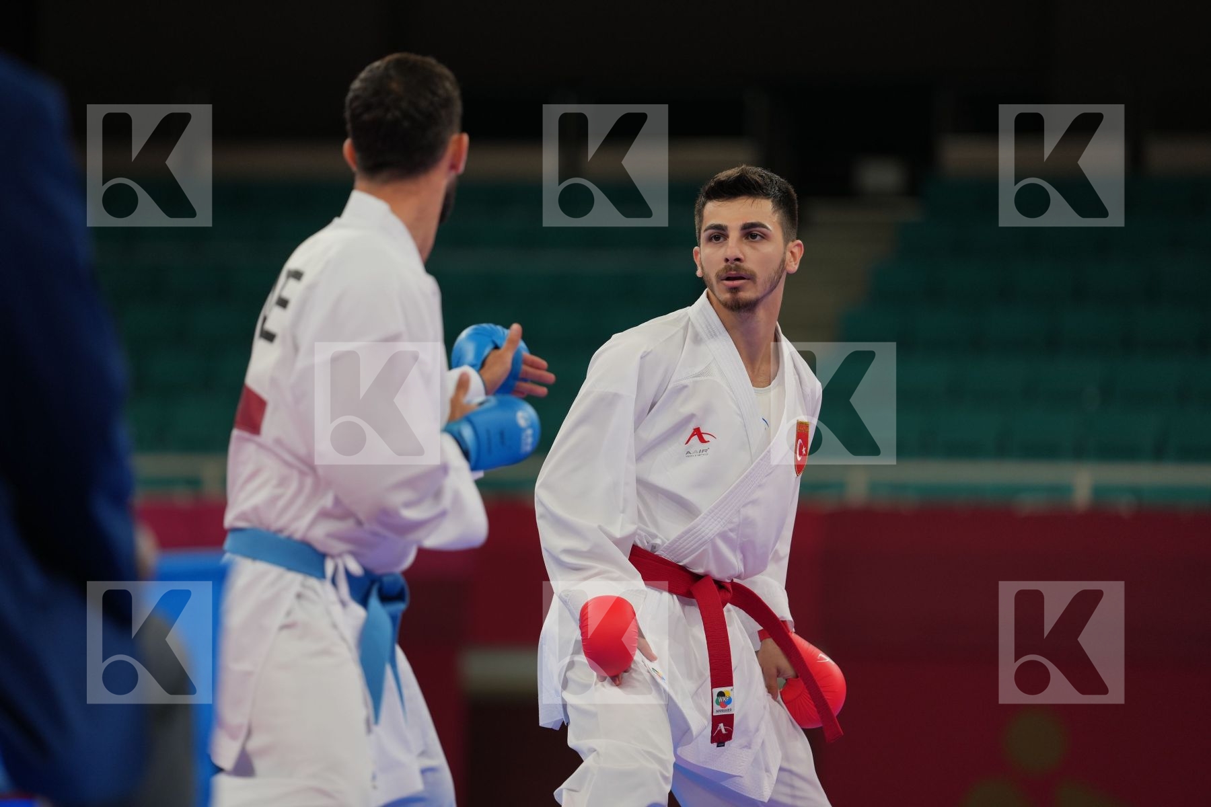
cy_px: 404
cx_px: 606
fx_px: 6727
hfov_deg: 10.3
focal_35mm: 200
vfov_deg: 6.9
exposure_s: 1/1000
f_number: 2.8
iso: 500
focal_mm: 200
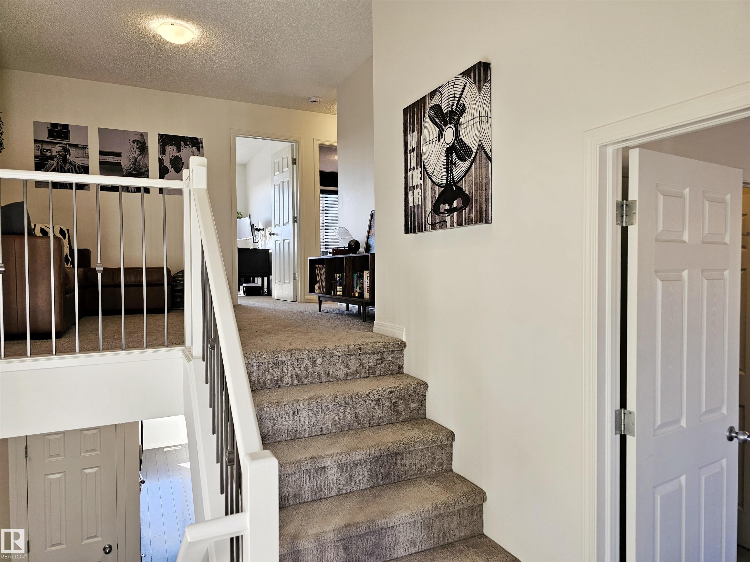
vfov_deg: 58.9
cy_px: 281
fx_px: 498
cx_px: 375
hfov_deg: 73.9
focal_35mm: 23
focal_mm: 6.3
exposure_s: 1/120
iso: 50
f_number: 1.7
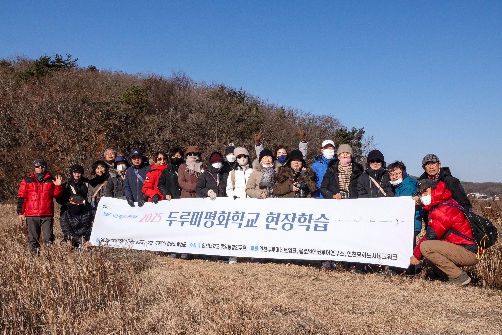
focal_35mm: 29
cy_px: 168
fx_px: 404
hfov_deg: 63.7
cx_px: 251
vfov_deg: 45.0
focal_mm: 10.8
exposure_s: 1/800
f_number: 11
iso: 800
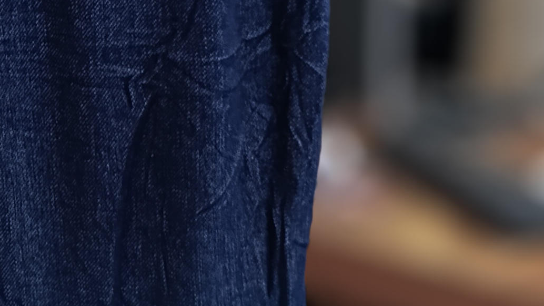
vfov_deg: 12.2
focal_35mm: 99
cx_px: -4
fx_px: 1428
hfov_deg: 20.8
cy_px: 212
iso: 640
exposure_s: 1/100
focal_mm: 6.14
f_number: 1.6
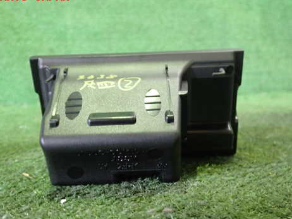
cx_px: 144
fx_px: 329
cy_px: 131
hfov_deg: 47.9
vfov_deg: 36.7
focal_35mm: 39
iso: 640
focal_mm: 5.4
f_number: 2.3
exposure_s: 1/30
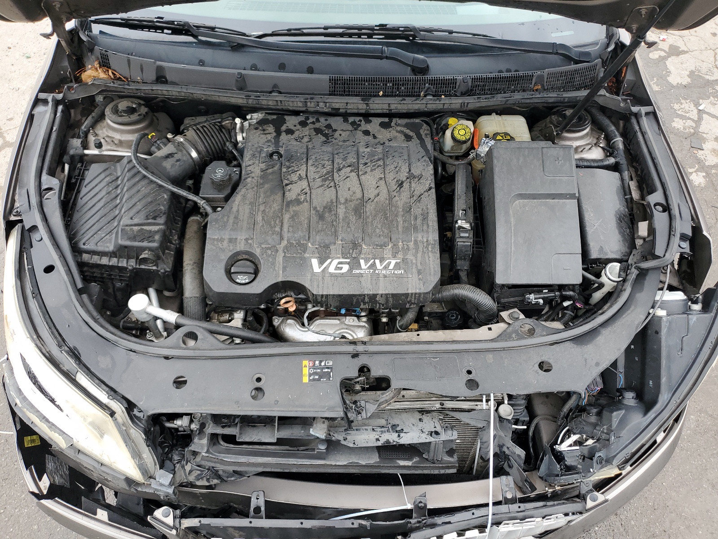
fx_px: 539
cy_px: 270
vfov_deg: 53.1
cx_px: 359
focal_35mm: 26
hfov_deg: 67.3
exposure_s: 1/303
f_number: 1.5
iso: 50
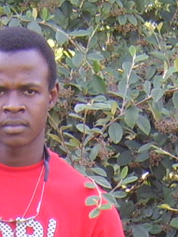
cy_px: 120
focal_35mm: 42
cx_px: 19
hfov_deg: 32.7
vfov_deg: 44.8
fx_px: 288
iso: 100
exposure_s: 1/71
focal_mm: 8.13
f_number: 2.7
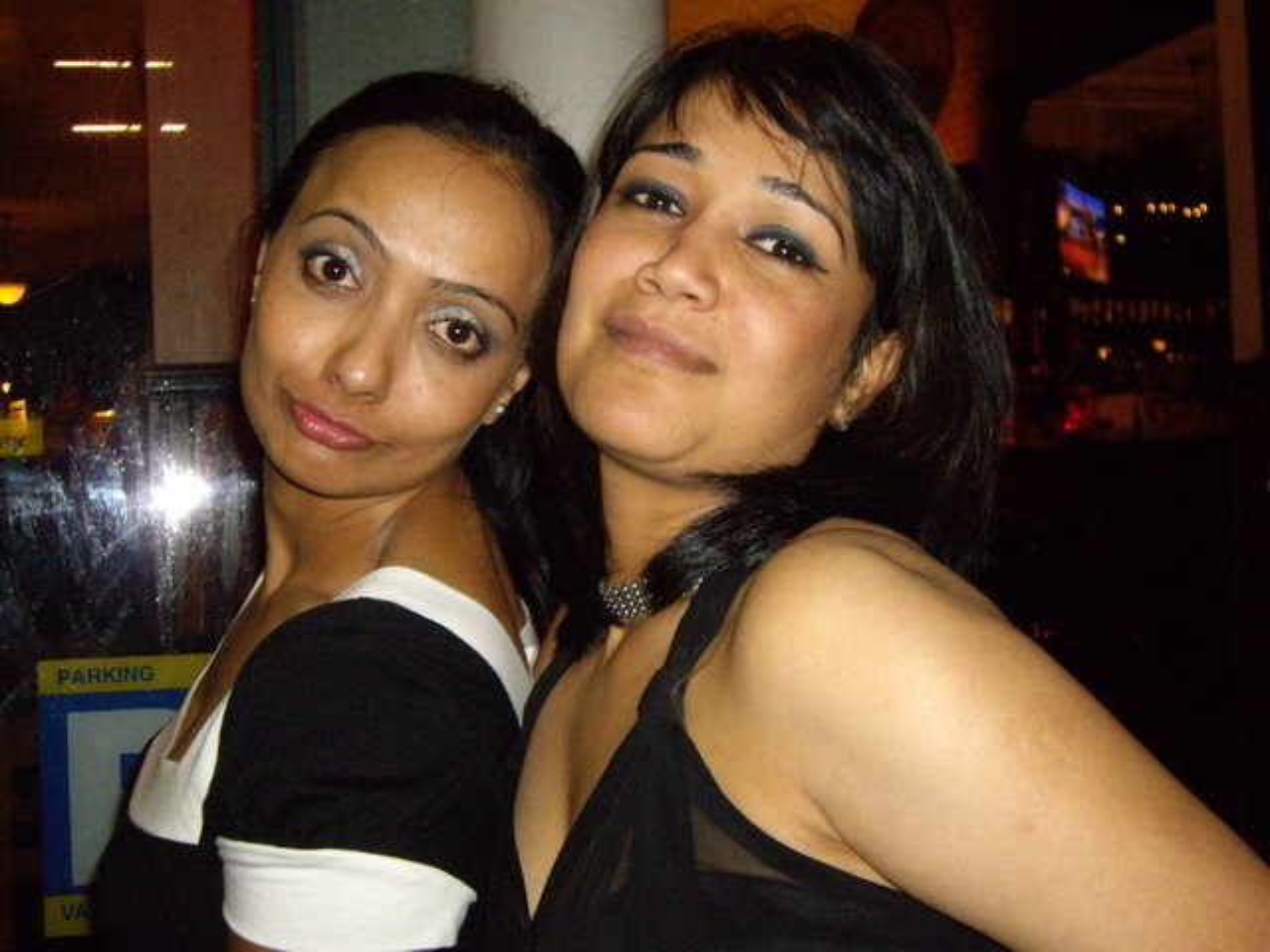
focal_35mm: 47
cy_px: 476
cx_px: 635
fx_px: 1724
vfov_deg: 30.9
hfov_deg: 40.4
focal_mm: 7.6
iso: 400
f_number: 3
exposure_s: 1/50
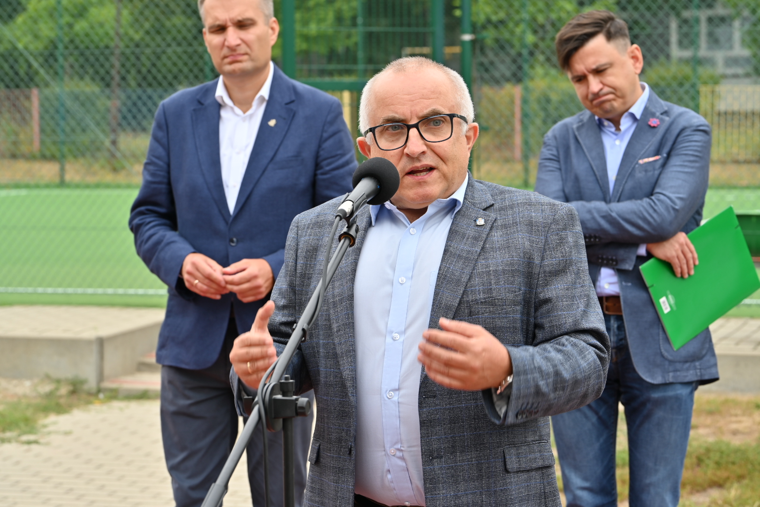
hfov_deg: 20.0
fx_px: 2153
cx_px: 380
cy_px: 254
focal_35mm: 102
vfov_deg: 13.4
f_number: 8
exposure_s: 1/100
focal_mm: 102
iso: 100
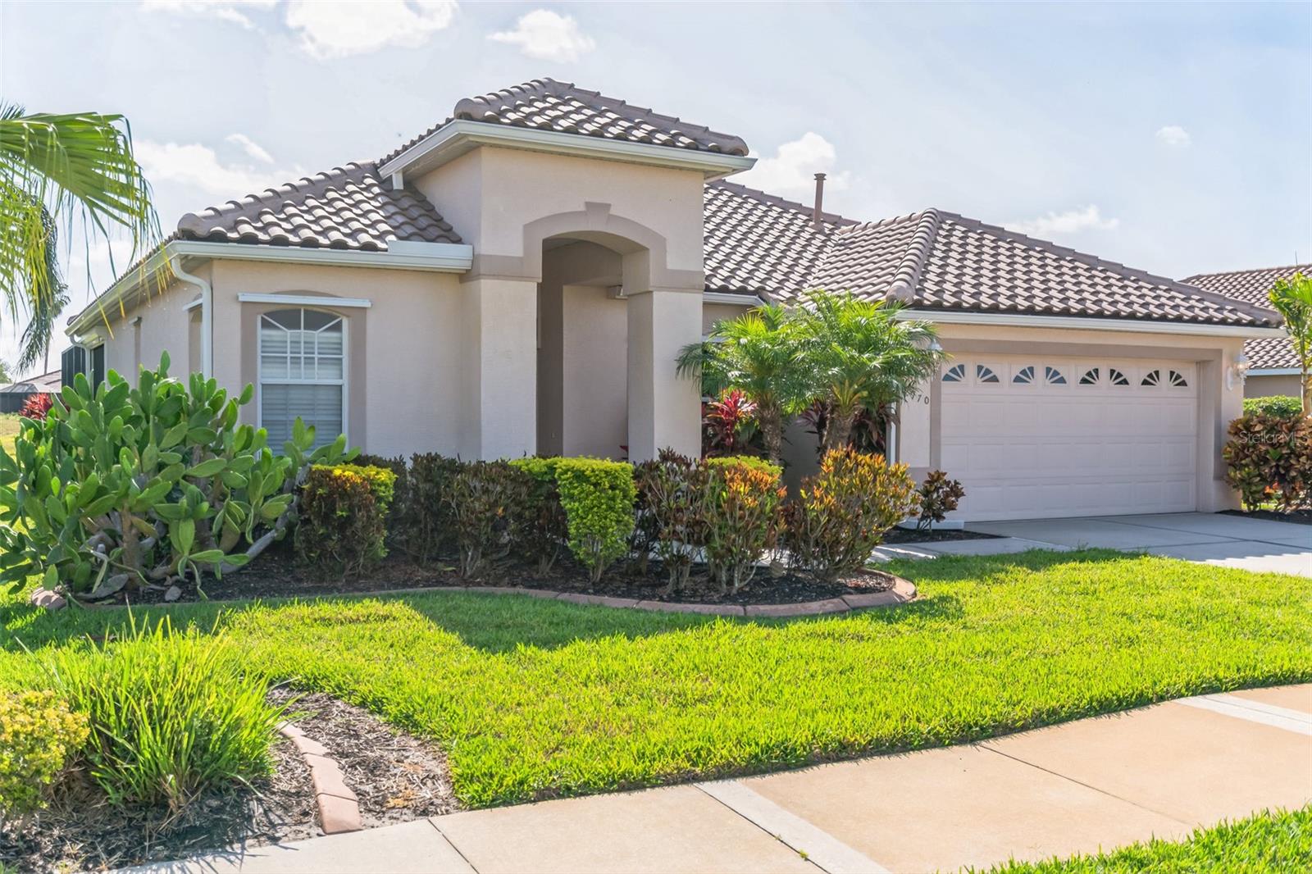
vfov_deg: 37.8
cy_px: 437
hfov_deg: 54.4
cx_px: 656
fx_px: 1275
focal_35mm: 35
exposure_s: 1/3000
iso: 400
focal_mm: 35
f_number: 4
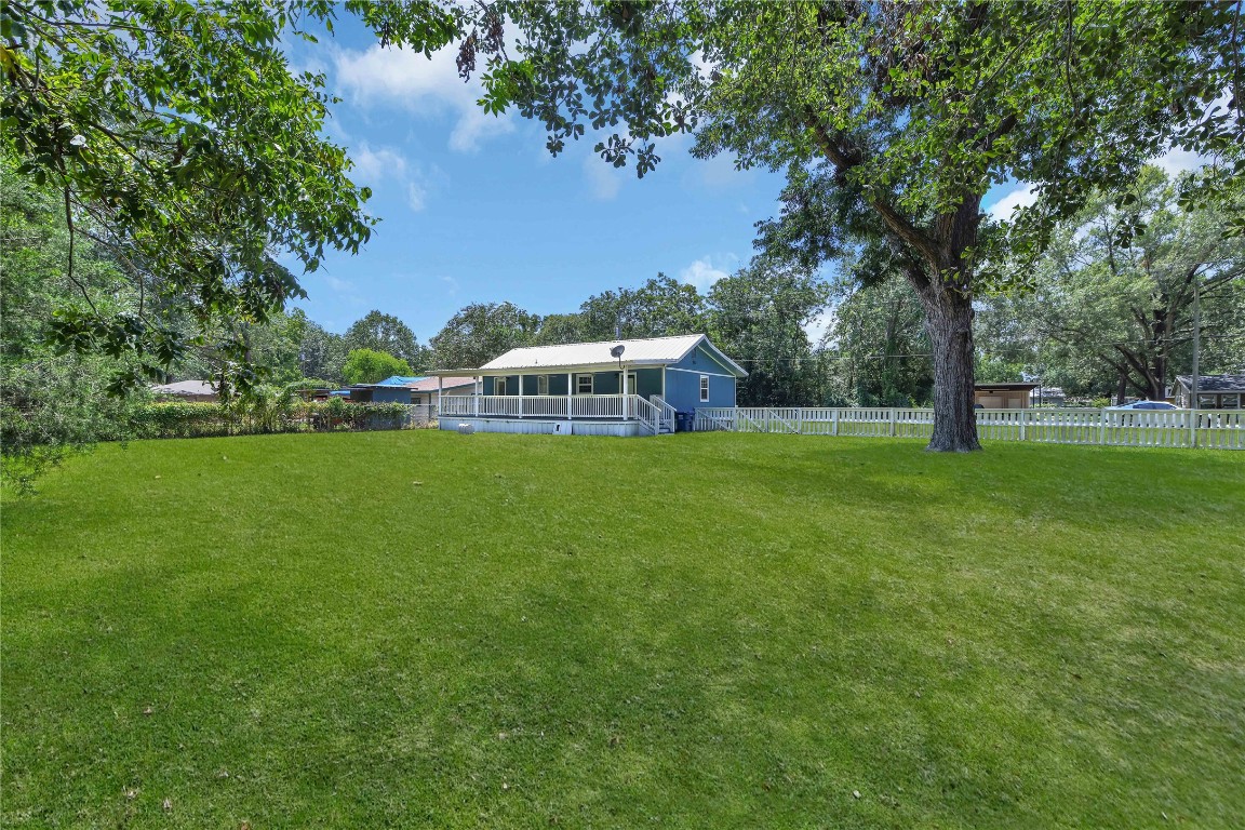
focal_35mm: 14
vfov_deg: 81.2
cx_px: 622
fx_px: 484
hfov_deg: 104.3
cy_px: 415
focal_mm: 14
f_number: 8
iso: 100
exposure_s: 1/250
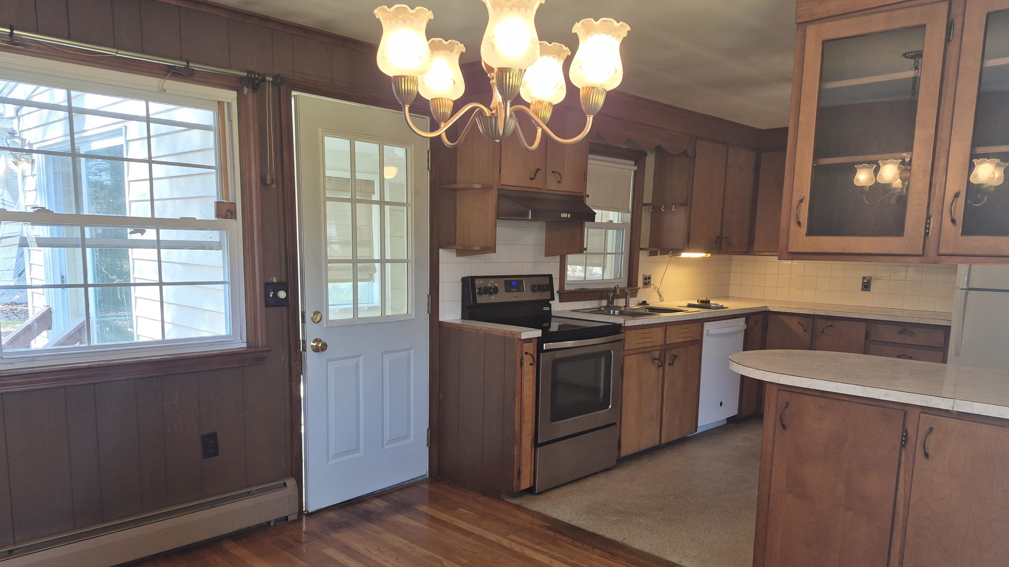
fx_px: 696
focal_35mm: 26
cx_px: 506
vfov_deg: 44.1
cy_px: 343
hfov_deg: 71.9
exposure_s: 1/120
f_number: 1.8
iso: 125
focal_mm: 5.4
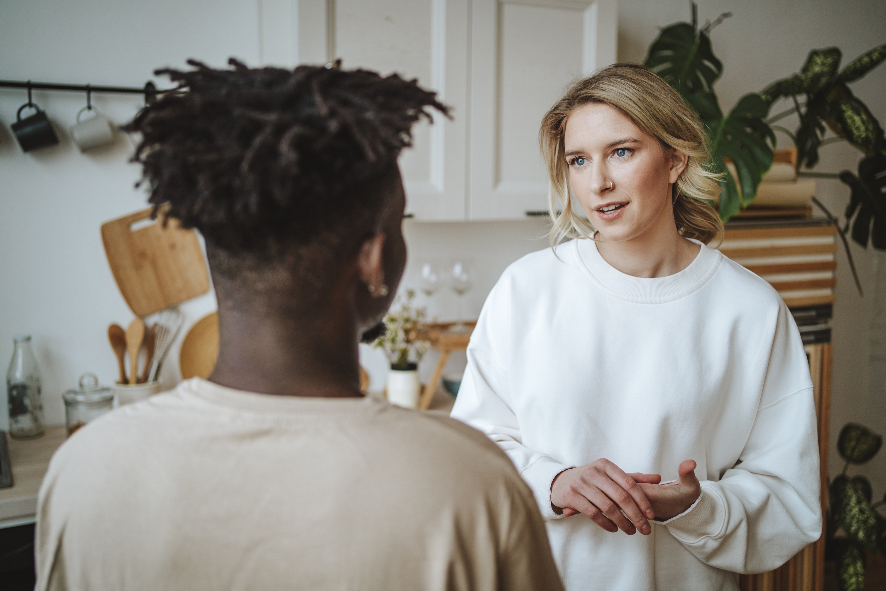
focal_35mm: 35
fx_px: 861
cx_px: 443
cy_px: 296
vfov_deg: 37.9
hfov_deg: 54.4
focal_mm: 35
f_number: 2.2
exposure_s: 1/160
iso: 160
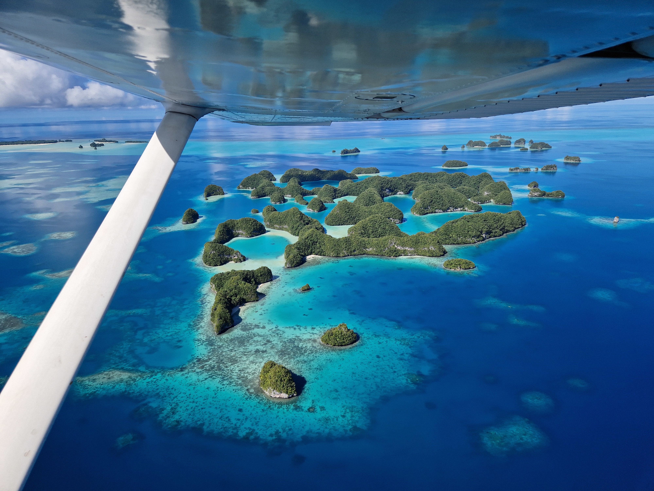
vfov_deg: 58.9
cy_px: 246
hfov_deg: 73.9
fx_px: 435
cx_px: 327
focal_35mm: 23
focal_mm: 5.4
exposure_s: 1/2272
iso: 50
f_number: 1.8
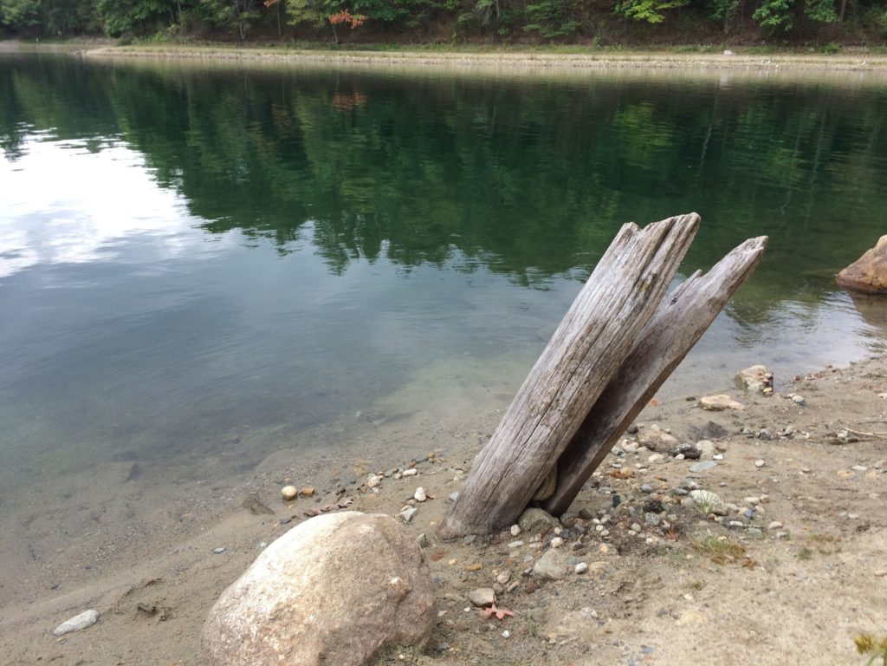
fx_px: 743
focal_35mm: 29
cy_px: 333
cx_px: 444
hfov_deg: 61.7
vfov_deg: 48.2
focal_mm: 4.15
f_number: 2.2
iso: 40
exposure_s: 1/60
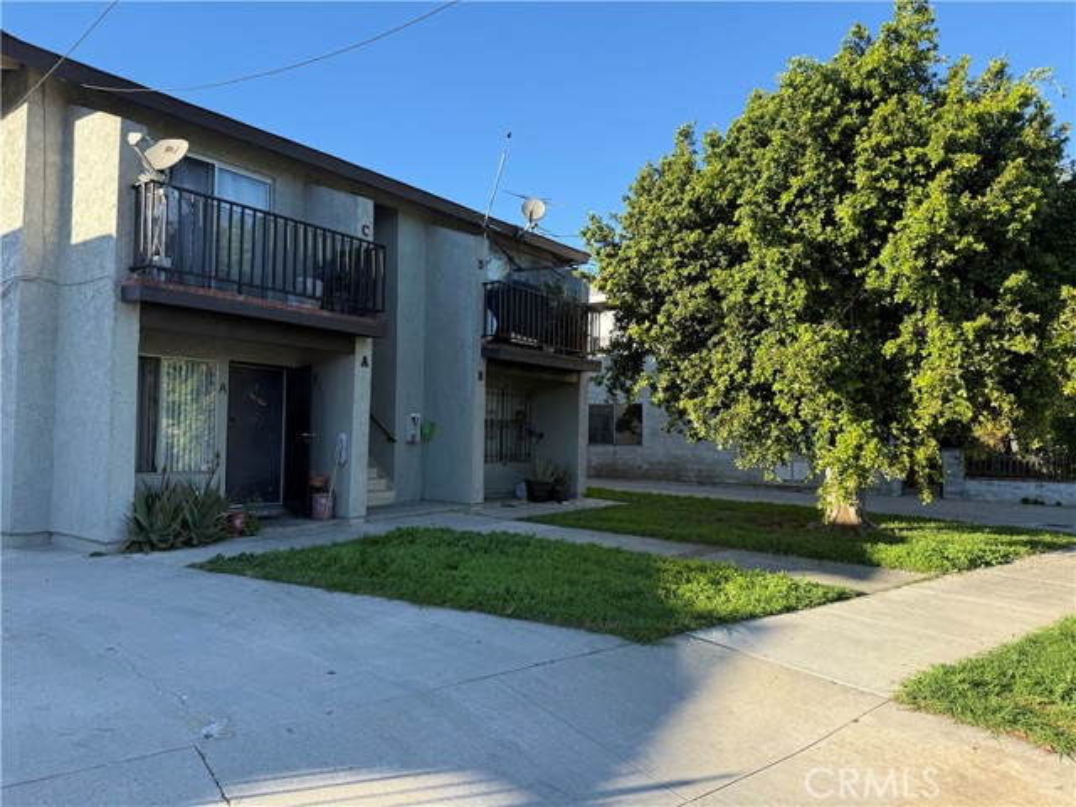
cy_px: 404
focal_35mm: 24
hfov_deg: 71.6
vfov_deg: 56.8
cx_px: 538
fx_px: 746
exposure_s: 1/1230
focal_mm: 6.76
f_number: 1.78
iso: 80
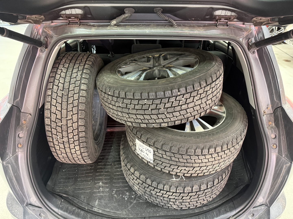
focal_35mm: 24
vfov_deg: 56.8
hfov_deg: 71.6
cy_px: 110
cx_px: 146
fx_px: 203
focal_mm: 6.76
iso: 500
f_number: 1.78
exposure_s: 1/60
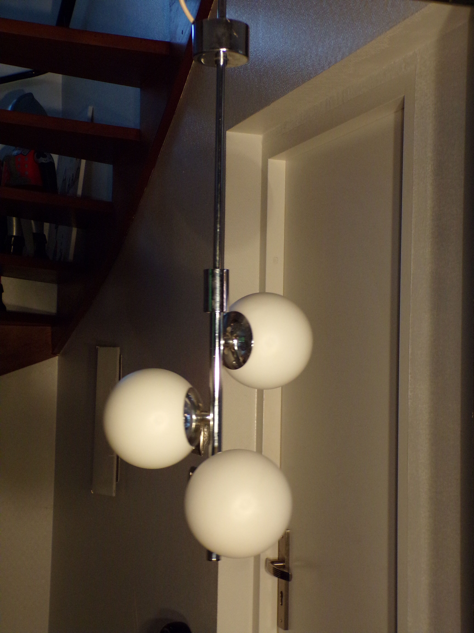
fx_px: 1022
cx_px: 237
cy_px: 316
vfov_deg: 34.3
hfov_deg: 26.1
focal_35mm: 56
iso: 297
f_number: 3.7
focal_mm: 10.1
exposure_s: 1/17
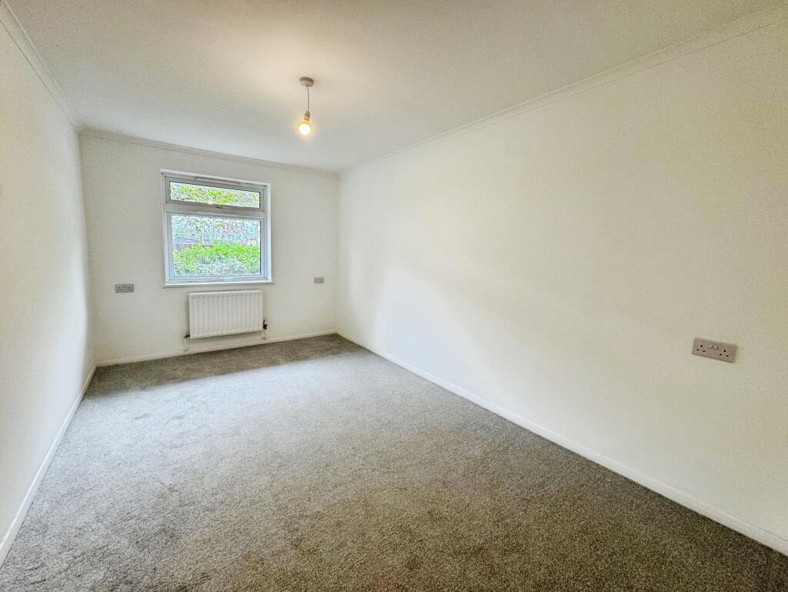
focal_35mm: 14
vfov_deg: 85.7
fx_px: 319
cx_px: 394
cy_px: 296
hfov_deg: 102.0
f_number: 2.2
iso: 125
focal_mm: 2.22
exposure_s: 1/100
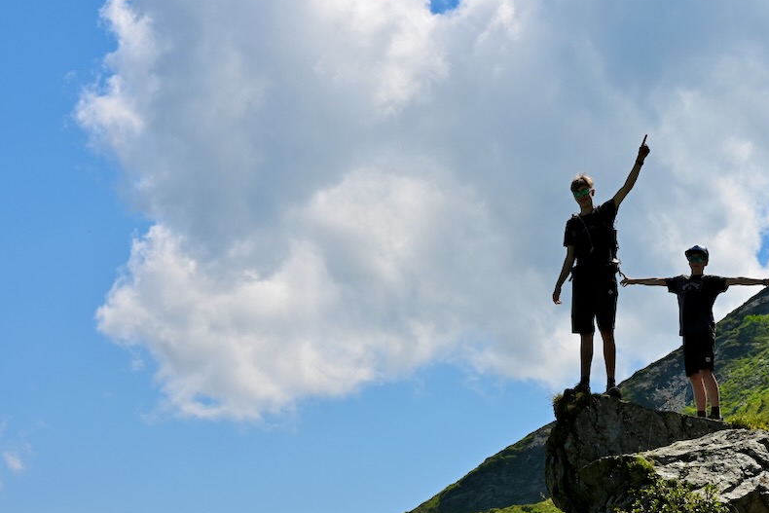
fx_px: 2350
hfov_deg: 18.6
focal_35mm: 110
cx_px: 426
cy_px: 343
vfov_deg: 12.4
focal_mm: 79
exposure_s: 1/250
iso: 100
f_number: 11
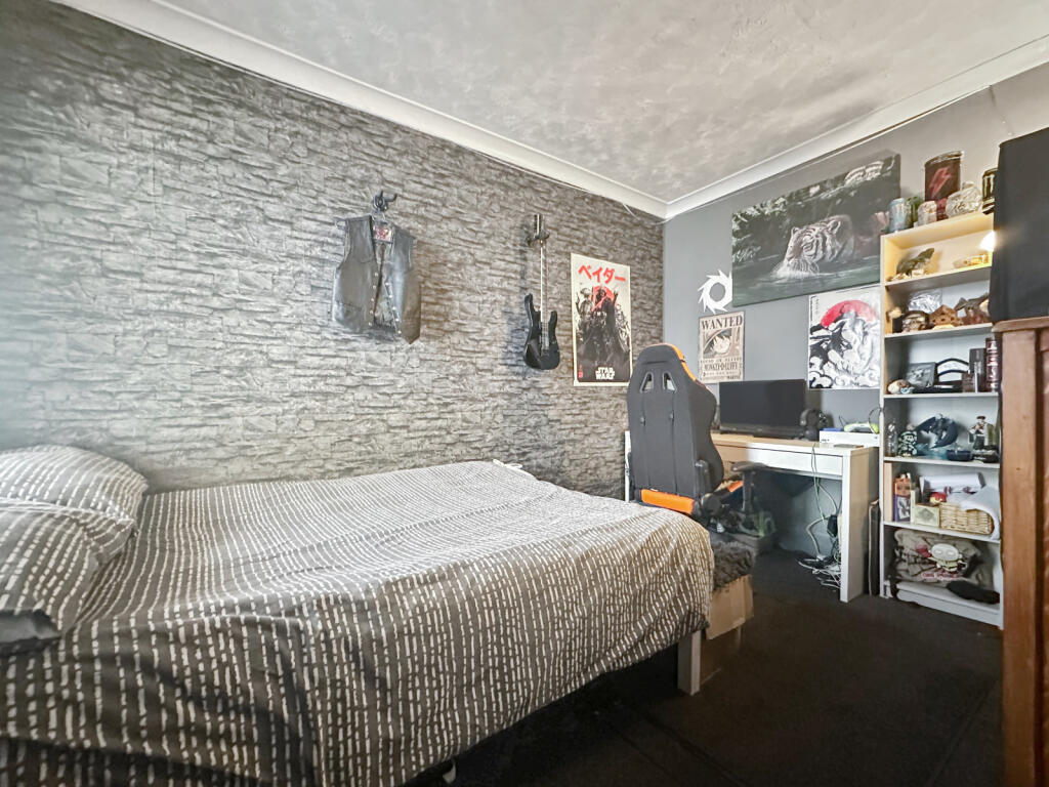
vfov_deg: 85.7
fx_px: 424
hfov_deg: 102.1
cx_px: 524
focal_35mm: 14
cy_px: 394
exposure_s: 1/35
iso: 1000
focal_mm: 2.22
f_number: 2.2
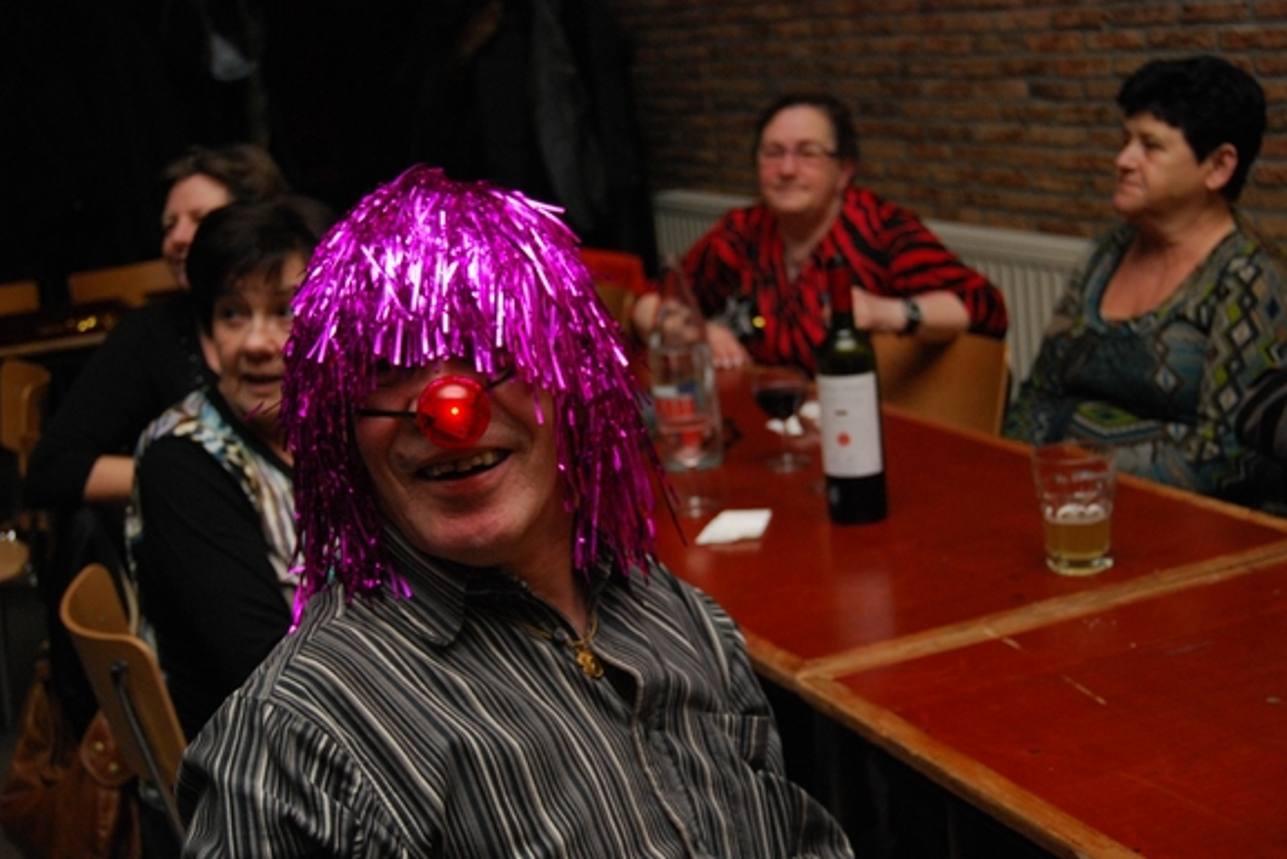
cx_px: 628
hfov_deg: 36.5
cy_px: 435
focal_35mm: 55
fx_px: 1950
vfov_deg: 24.9
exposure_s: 1/60
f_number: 4.8
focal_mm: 35
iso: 900
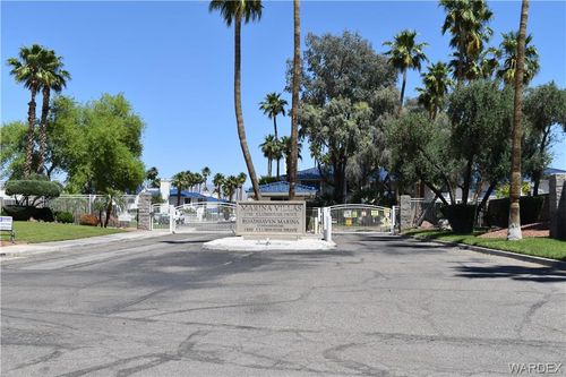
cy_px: 188
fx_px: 707
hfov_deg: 43.6
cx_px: 283
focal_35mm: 45
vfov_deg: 29.8
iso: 100
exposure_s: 1/320
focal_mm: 30
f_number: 9
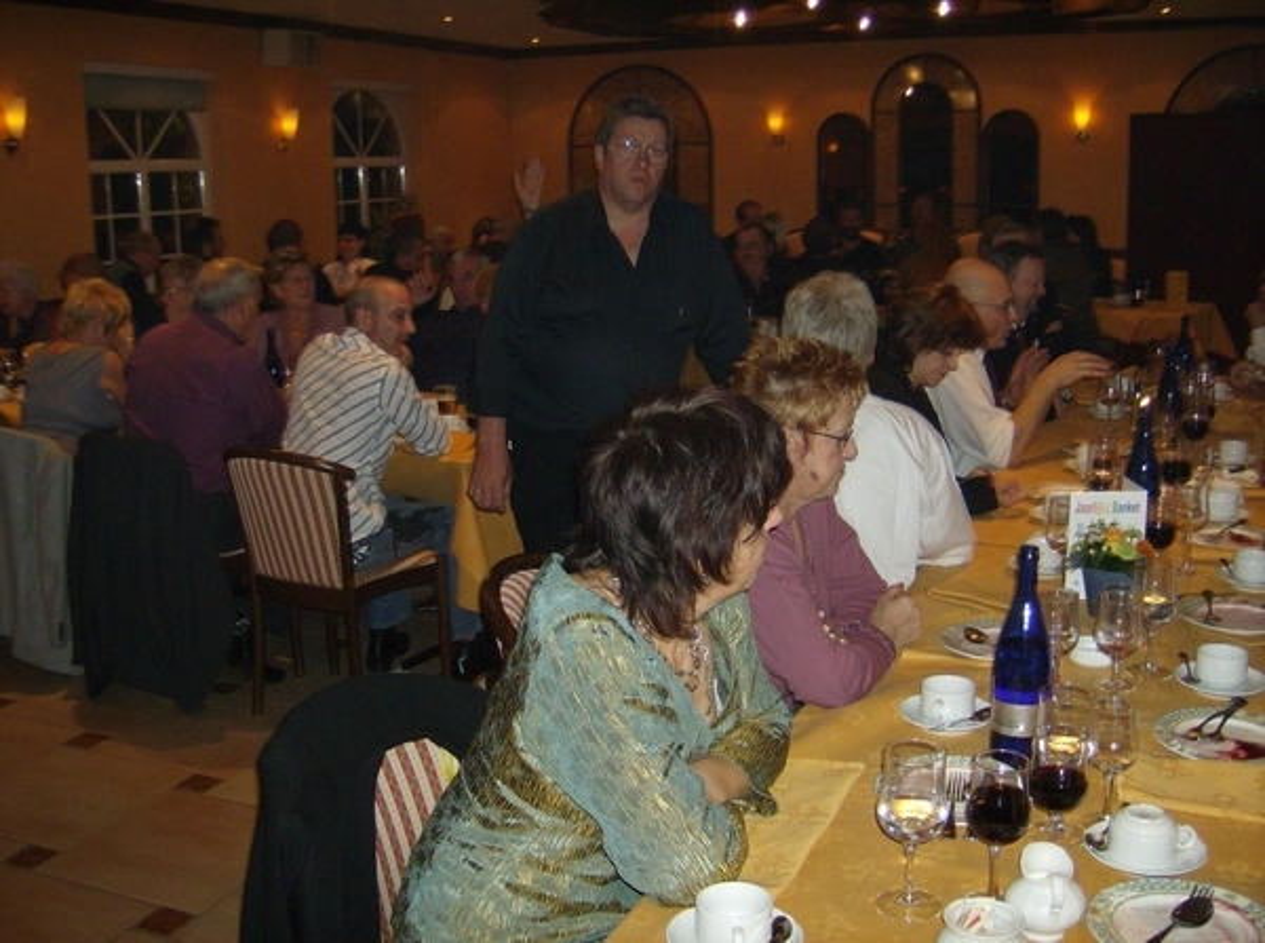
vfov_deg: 39.5
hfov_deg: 51.5
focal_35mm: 36
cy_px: 472
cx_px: 632
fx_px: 1312
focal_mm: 6
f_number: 2.8
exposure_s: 1/60
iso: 200
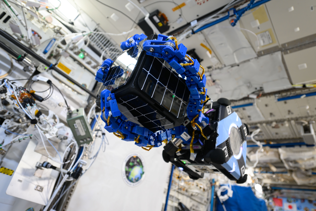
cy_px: 106
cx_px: 158
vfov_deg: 53.1
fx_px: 211
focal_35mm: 24
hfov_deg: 73.7
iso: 1000
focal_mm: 24
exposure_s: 1/80
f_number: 2.8
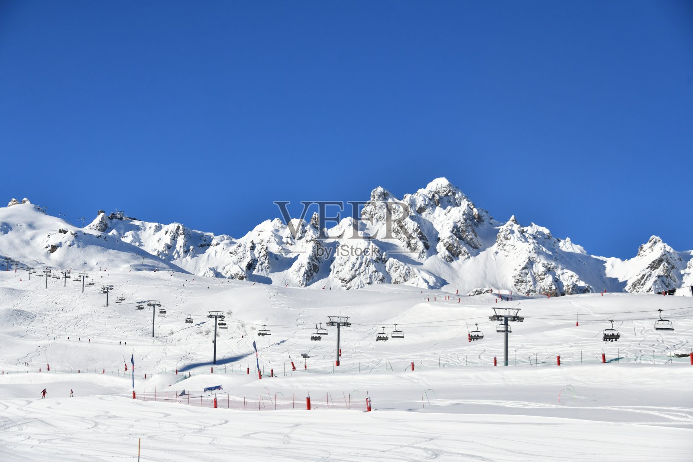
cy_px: 231
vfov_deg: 20.0
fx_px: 1309
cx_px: 346
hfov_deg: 29.7
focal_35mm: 68
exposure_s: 1/8000
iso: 500
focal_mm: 68
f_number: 5.6
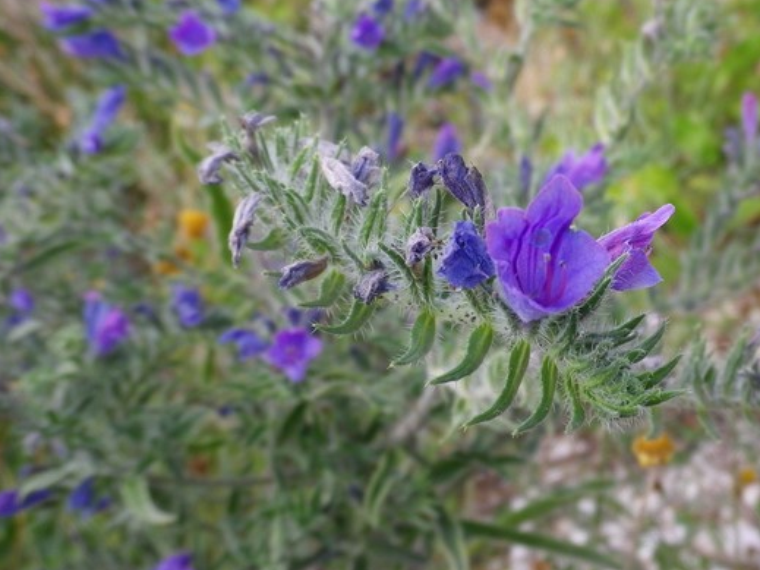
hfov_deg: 34.9
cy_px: 245
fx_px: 1185
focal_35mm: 54
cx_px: 551
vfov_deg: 27.0
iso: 80
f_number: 3.9
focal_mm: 6.36
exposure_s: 1/125
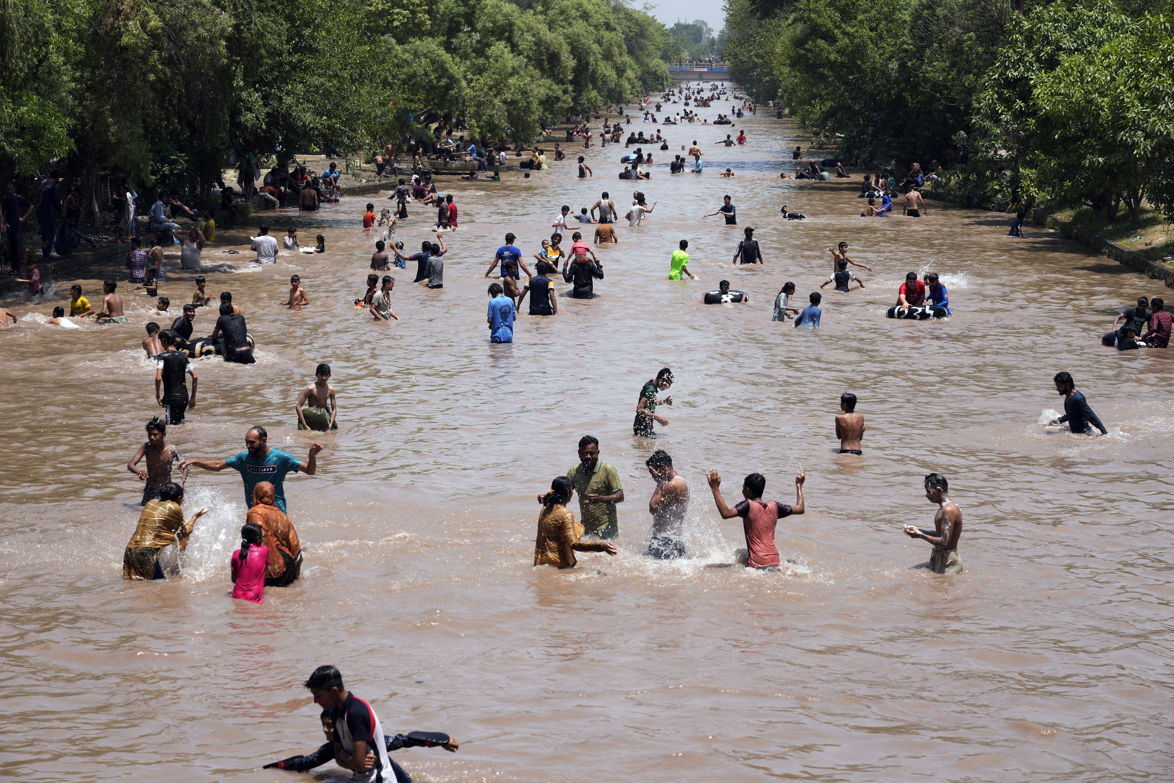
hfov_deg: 21.5
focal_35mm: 95
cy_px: 389
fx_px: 3098
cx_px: 584
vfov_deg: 14.4
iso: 400
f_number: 9
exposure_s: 1/640
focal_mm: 94
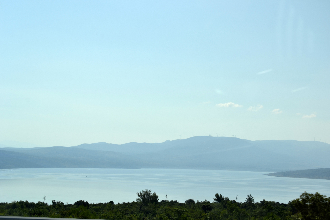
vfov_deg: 16.6
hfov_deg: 24.6
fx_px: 756
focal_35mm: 82
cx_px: 165
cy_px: 110
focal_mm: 55
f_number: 10
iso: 100
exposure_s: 1/400
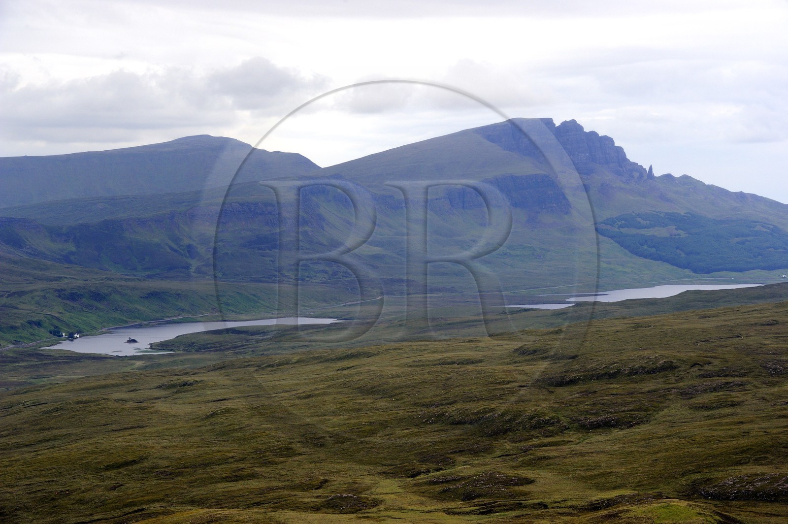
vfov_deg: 11.4
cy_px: 262
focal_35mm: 120
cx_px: 394
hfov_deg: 17.1
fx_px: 2624
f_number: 10
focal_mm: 120
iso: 800
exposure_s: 1/800
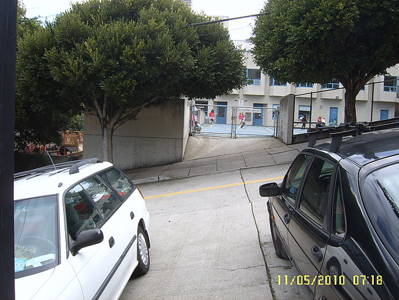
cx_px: 200
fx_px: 403
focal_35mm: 35
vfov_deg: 40.7
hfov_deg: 52.6
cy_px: 150
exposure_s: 1/125
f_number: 5.8
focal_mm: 5.8
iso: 50
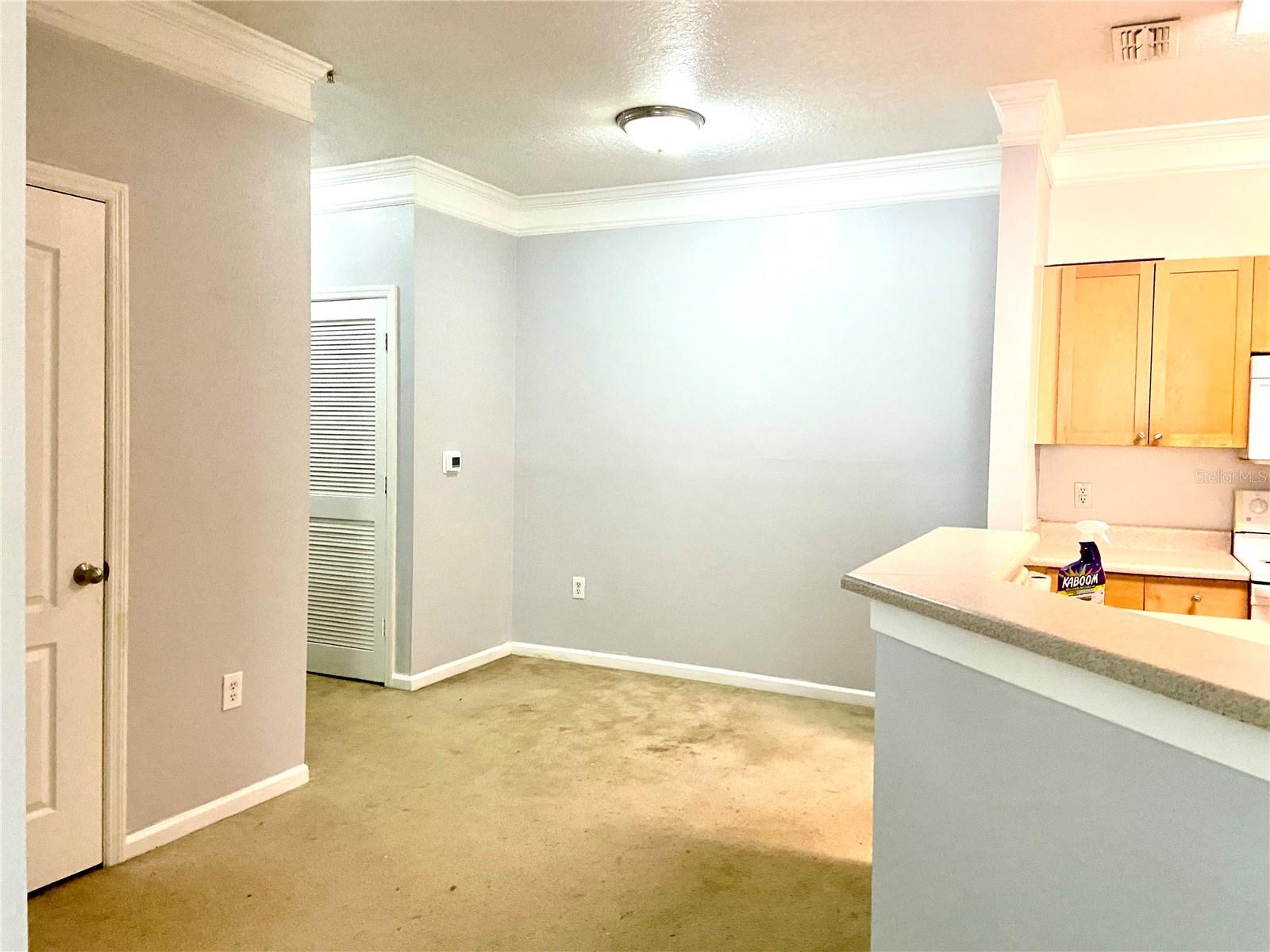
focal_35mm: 26
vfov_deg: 53.1
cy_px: 476
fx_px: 954
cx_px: 635
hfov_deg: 67.3
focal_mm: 4.25
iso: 320
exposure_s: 1/60
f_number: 1.8
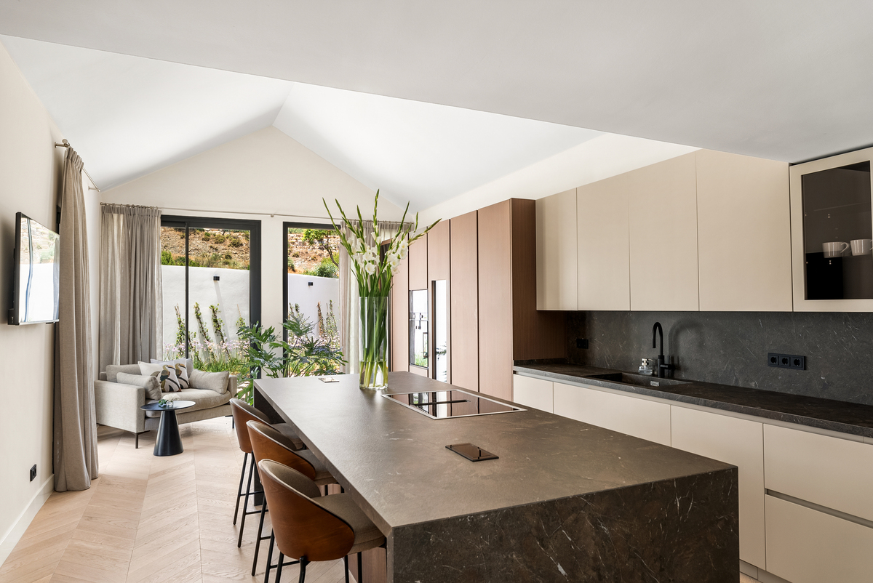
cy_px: 292
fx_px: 519
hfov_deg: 80.1
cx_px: 436
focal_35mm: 21
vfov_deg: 58.7
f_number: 8
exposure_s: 1/5
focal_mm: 21.4
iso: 100
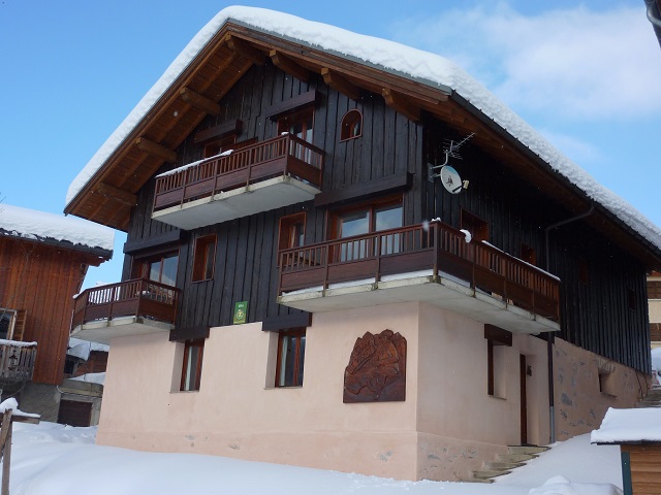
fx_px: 764
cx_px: 330
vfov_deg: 36.0
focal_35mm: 40
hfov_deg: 46.8
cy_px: 248
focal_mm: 6.5
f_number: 3.6
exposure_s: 1/400
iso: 80
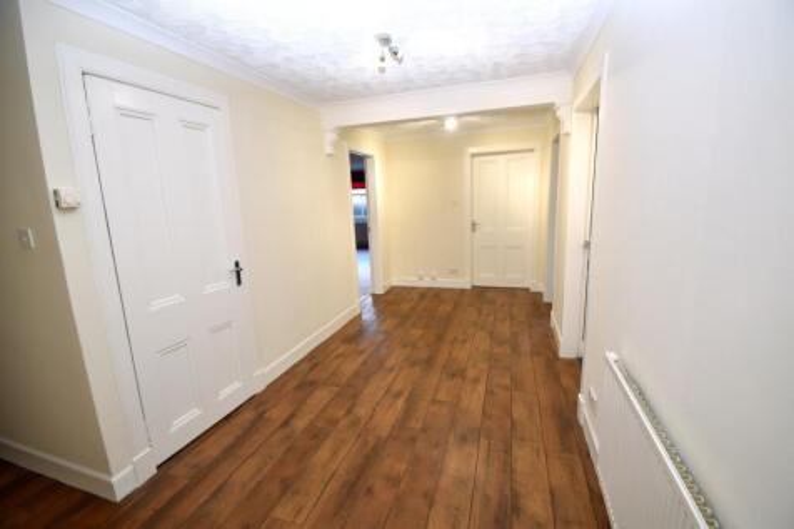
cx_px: 397
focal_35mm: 15
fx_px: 331
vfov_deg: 77.3
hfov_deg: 100.4
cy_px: 264
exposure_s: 1/10
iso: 100
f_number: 4.5
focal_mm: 10
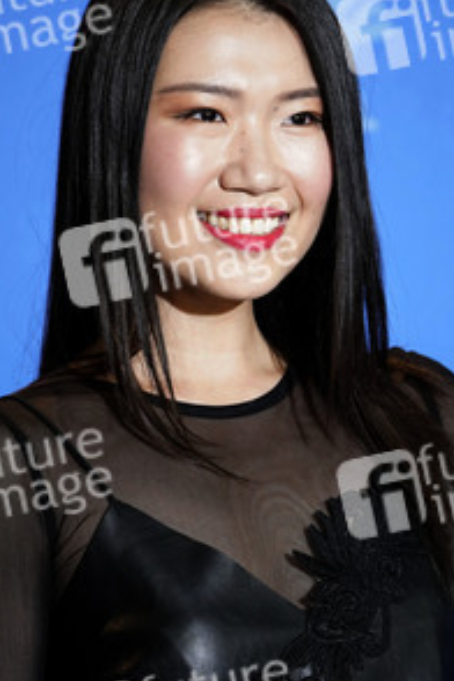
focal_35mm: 272
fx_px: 5145
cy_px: 368
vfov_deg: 7.6
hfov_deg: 5.1
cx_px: 246
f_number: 5.6
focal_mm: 200
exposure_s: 1/200
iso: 3200
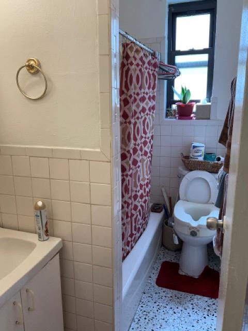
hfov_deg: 48.2
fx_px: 277
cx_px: 124
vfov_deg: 61.7
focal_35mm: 29
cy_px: 166
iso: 50
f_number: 1.8
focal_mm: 3
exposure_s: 1/120
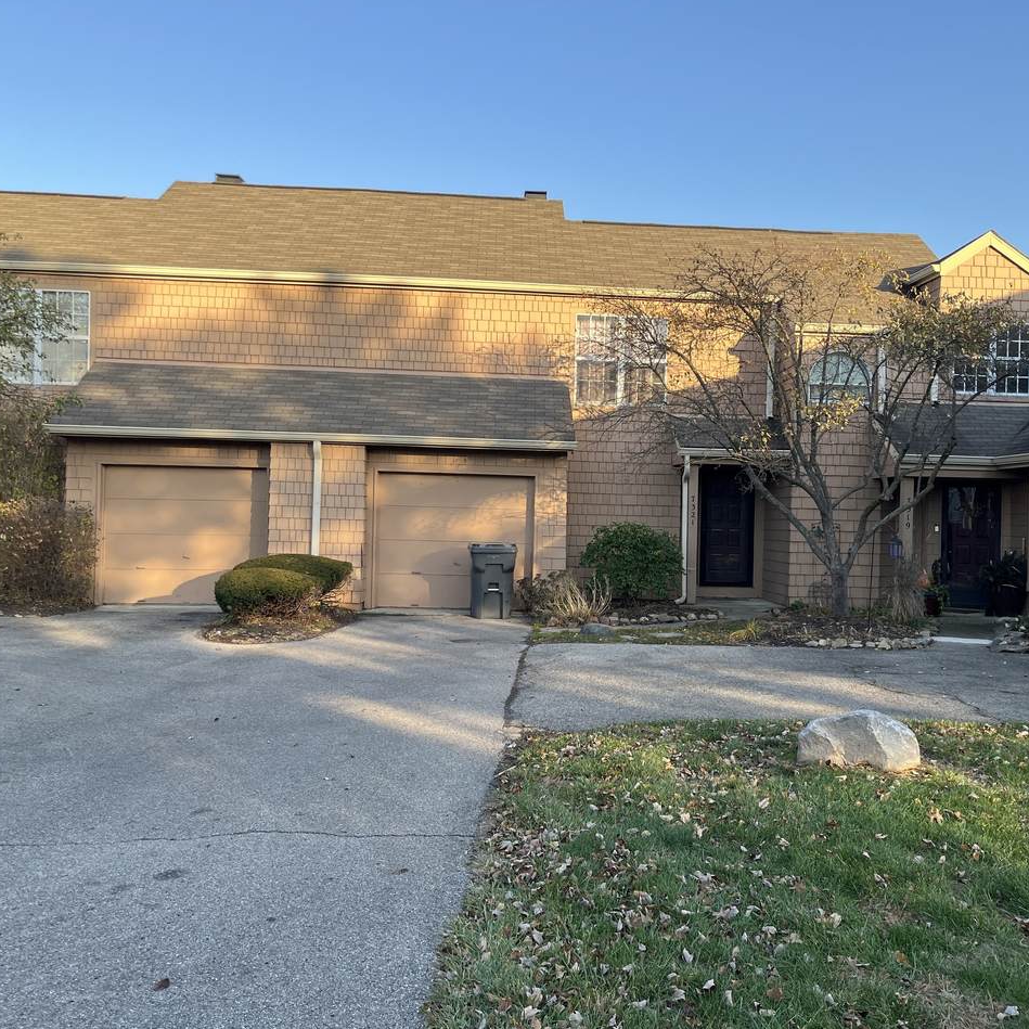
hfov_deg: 52.3
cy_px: 511
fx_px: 1043
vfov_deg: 52.5
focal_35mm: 31
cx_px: 597
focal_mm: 5.1
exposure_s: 1/751
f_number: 1.6
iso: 50
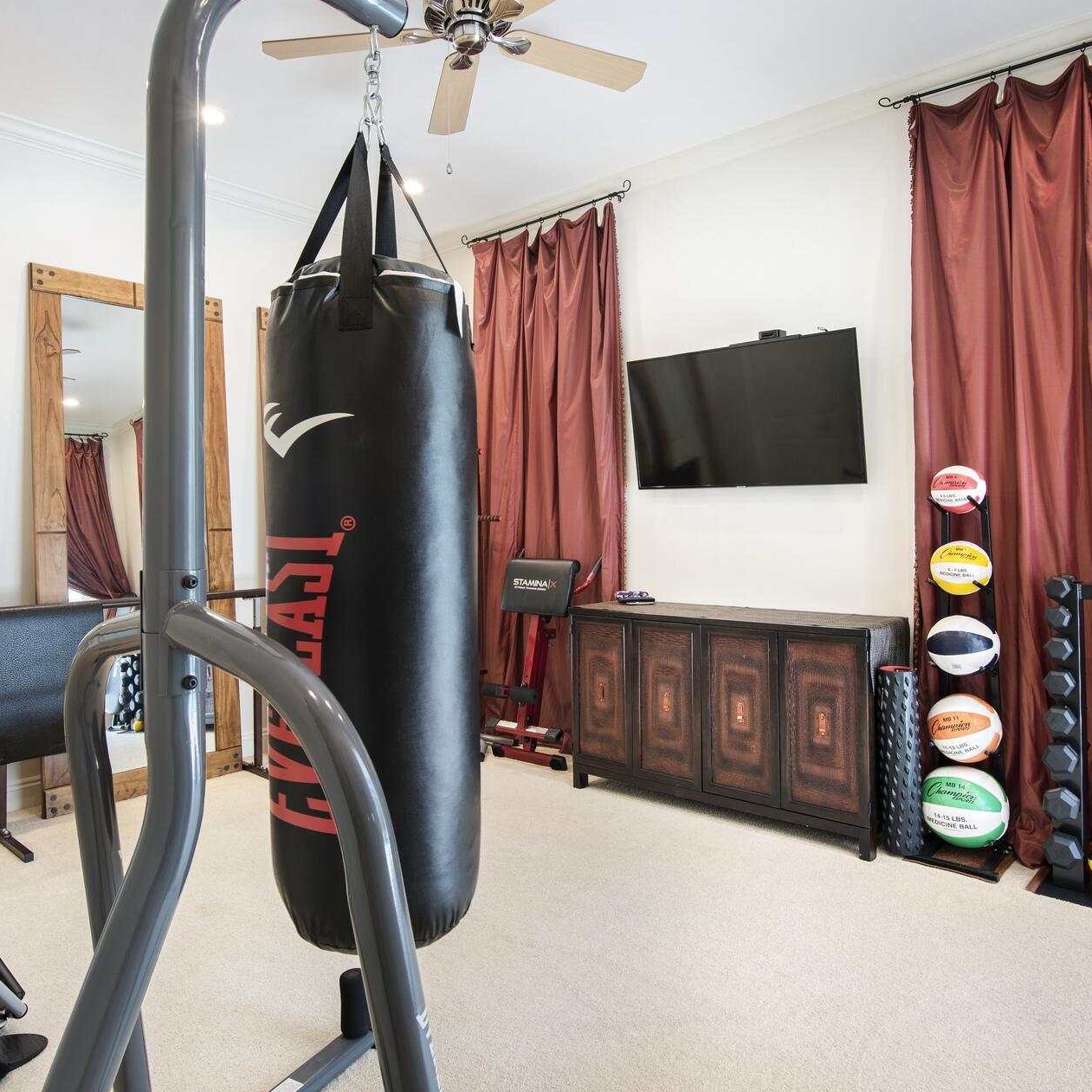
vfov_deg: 69.6
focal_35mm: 22
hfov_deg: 69.6
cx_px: 528
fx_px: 785
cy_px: 552
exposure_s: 1.6
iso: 100
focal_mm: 17
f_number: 8
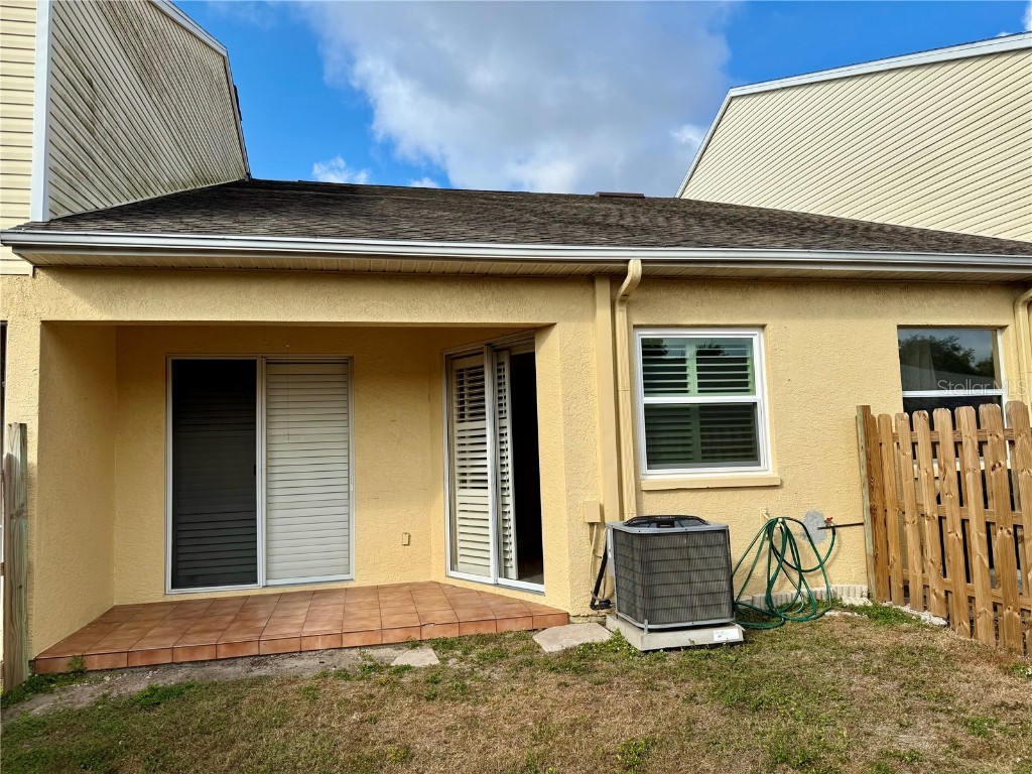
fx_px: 716
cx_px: 516
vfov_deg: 56.8
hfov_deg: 71.6
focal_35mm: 24
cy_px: 387
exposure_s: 1/4167
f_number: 1.78
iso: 80
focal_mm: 6.76
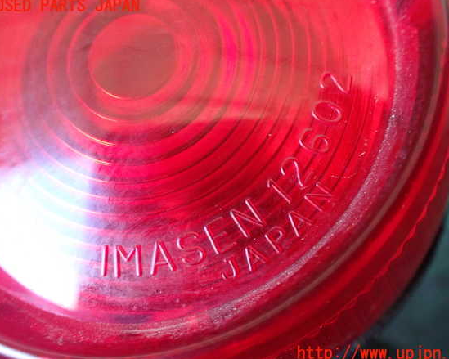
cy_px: 180
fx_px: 425
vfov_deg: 45.8
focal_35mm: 32
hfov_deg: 55.6
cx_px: 236
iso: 800
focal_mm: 5.4
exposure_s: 1/80
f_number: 2.3
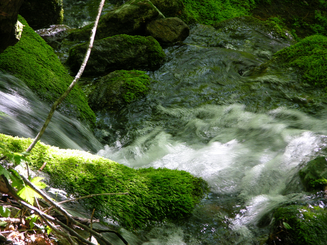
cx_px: 164
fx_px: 2078
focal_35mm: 220
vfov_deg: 6.8
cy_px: 122
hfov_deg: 9.0
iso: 100
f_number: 4.1
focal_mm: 56.7
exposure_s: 1/32
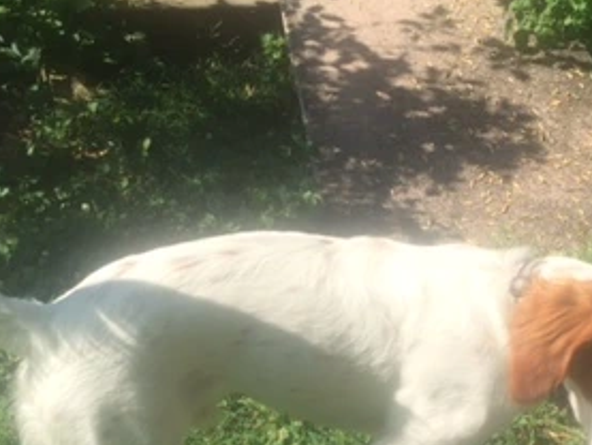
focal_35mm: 67
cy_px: 406
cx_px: 462
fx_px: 1146
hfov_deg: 28.4
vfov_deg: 21.4
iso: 32
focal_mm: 4.15
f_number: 2.2
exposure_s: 1/1276
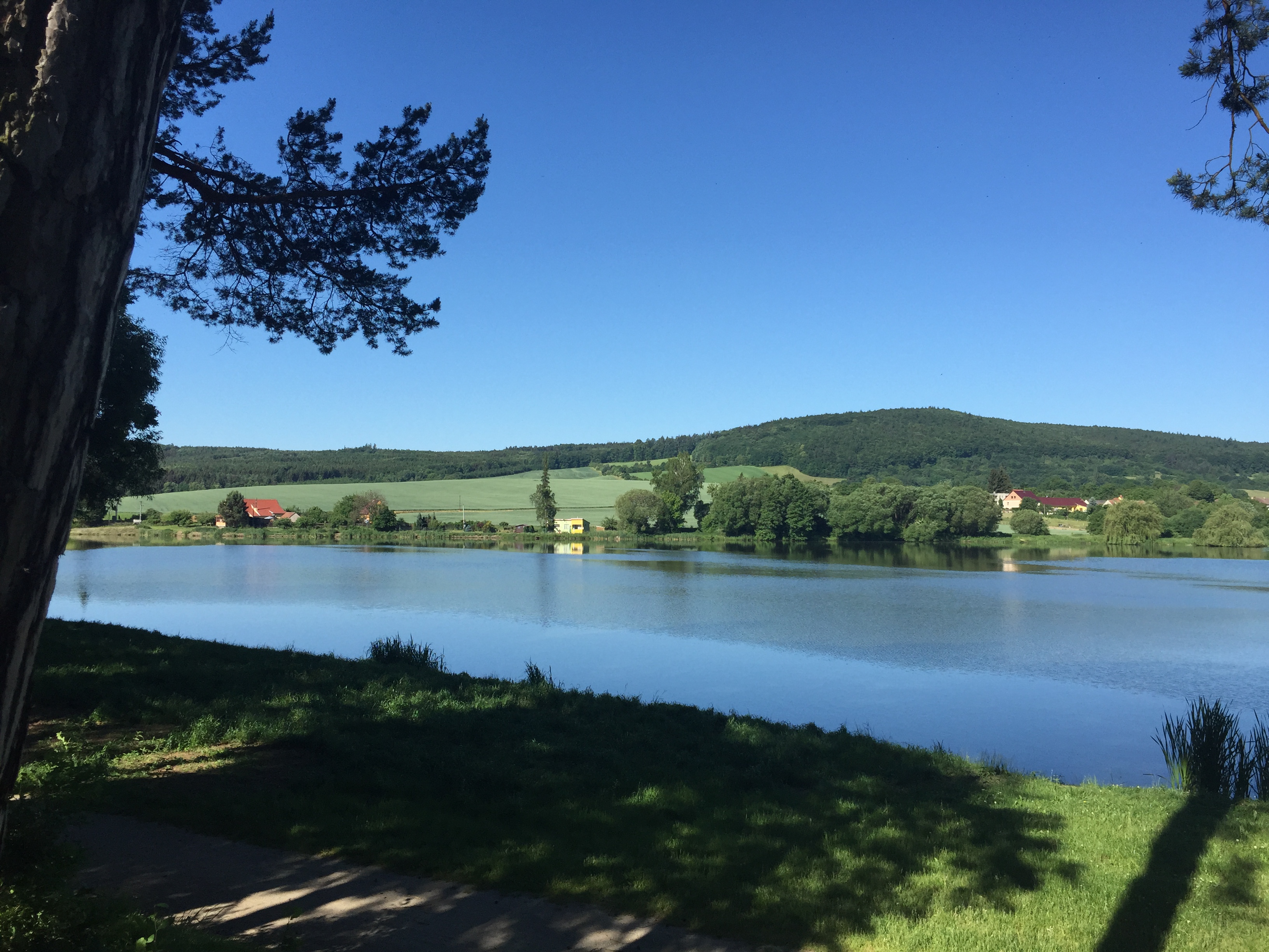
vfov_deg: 48.2
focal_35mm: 29
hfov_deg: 61.7
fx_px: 1063
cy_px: 476
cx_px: 634
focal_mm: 4.15
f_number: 2.2
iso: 32
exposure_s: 1/1799
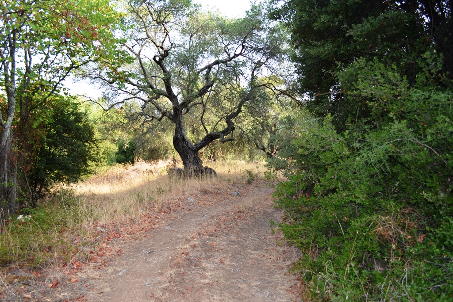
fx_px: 340
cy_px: 151
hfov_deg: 67.4
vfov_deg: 47.9
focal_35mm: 27
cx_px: 226
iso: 110
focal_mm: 18
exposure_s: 1/125
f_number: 4
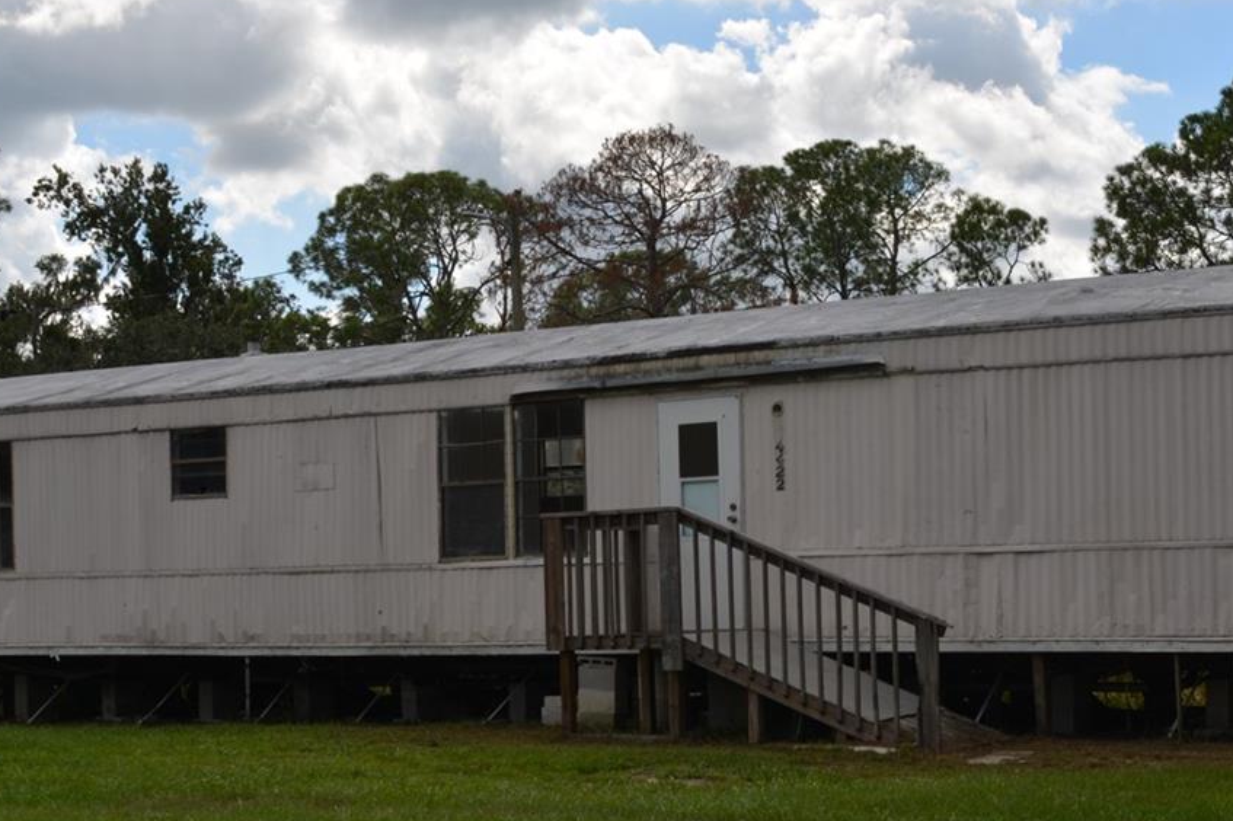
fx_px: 2328
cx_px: 818
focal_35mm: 68
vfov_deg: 19.8
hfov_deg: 29.5
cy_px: 622
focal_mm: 24
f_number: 10
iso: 100
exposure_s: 1/200
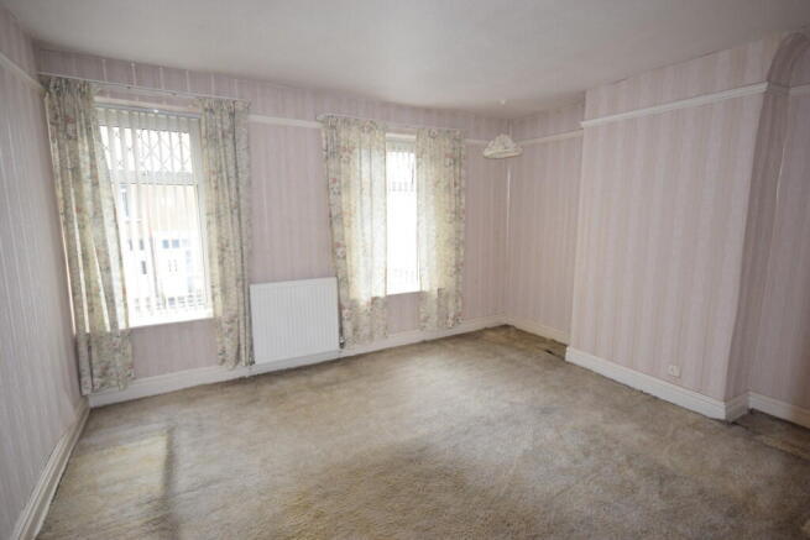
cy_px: 270
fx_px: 388
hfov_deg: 92.4
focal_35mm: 17
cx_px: 405
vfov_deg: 69.7
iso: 560
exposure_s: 1/125
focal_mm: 11.5
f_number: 5.6
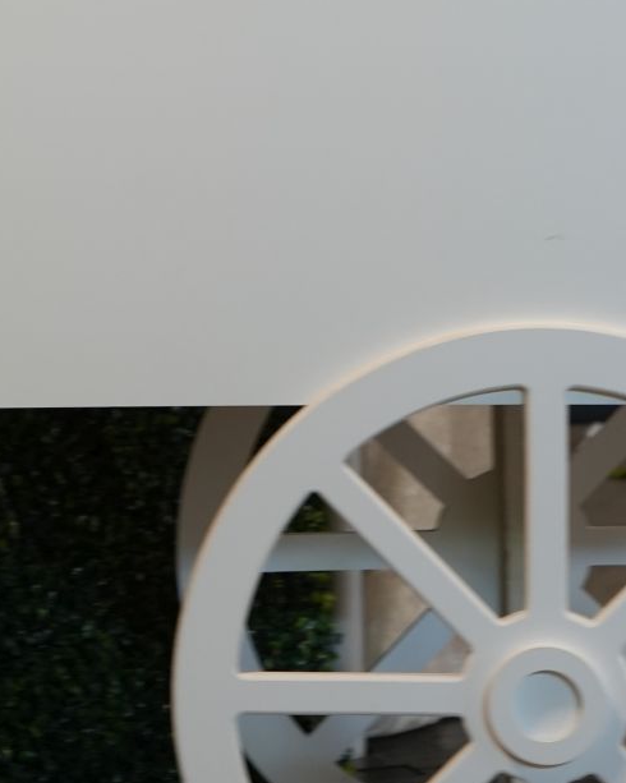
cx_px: 112
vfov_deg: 6.6
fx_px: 6789
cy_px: -183
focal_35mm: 293
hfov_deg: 5.3
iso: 800
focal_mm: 85
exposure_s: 1/30
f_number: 4.5
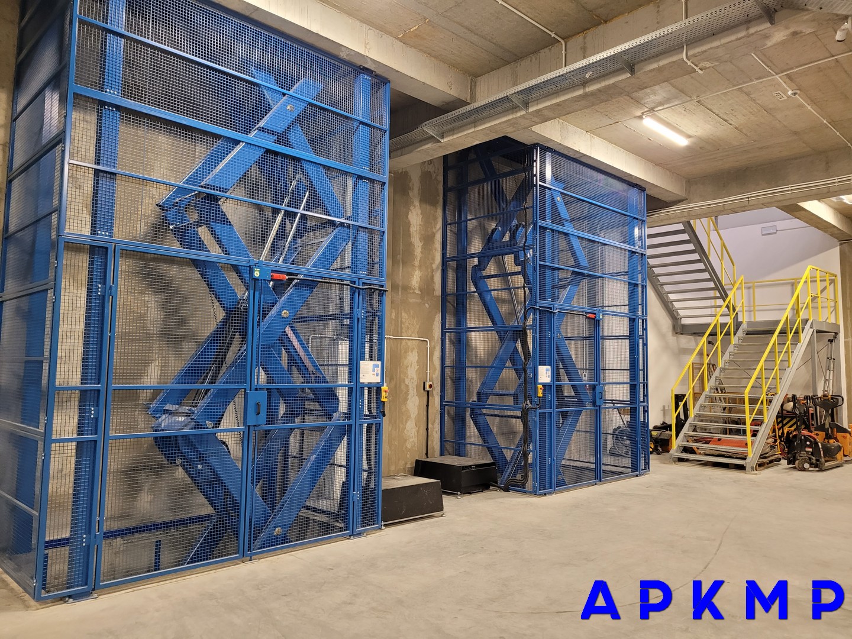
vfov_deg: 53.1
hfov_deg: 67.3
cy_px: 320
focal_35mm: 26
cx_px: 426
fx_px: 640
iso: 320
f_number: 1.8
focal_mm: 5.4
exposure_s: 1/50
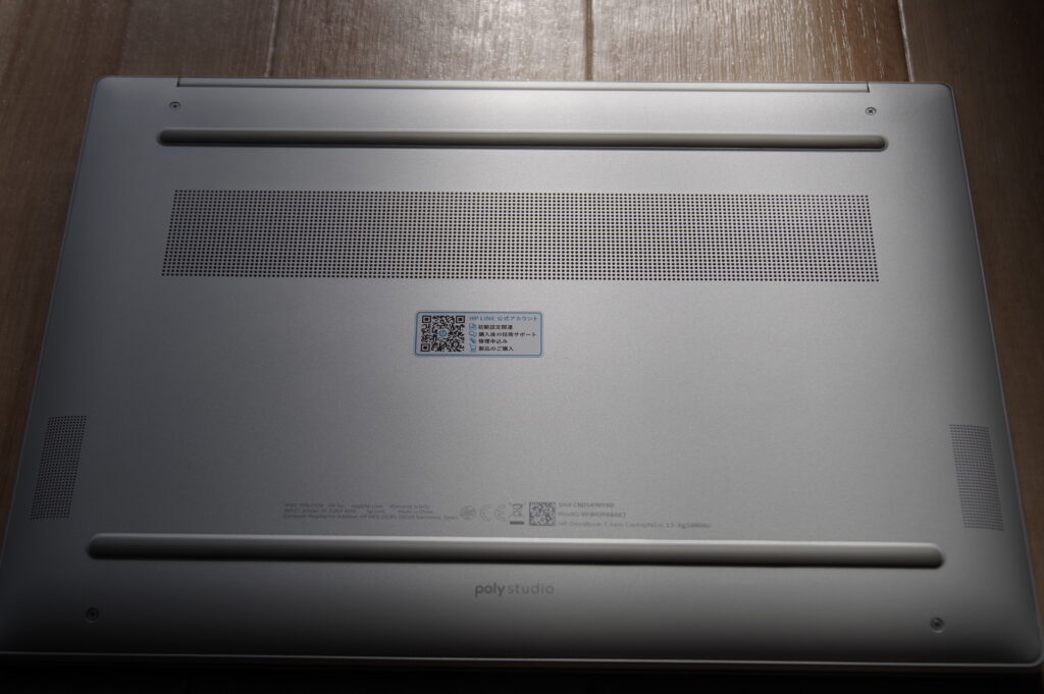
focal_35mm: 52
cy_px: 347
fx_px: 1521
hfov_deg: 37.9
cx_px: 522
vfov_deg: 25.7
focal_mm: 35
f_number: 5.6
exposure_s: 1/250
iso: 100
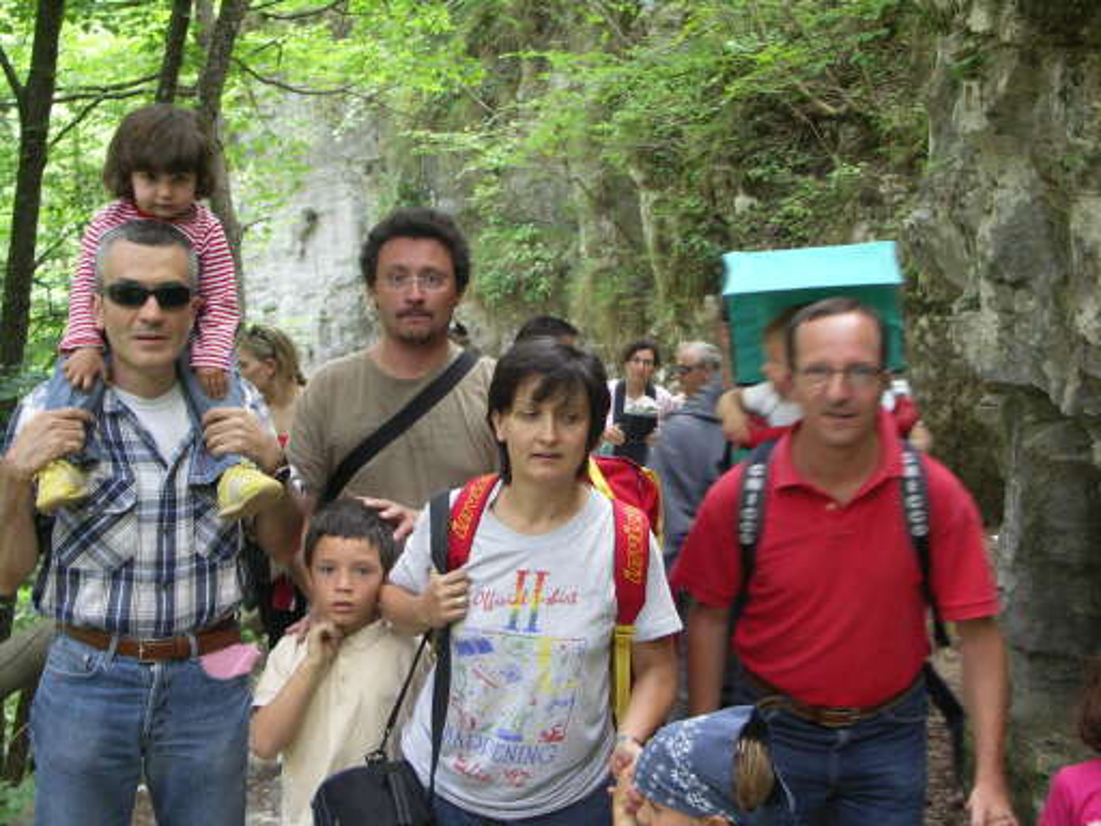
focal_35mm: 58
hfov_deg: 33.2
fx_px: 1845
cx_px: 550
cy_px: 413
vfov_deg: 25.2
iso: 200
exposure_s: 1/30
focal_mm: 15
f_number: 3.2
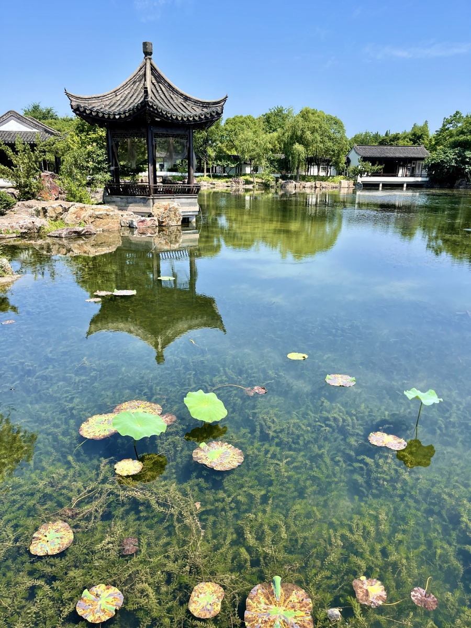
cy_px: 314
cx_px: 236
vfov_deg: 67.3
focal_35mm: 26
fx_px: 472
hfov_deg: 53.1
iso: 32
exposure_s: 1/2083
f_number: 1.6
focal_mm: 5.1
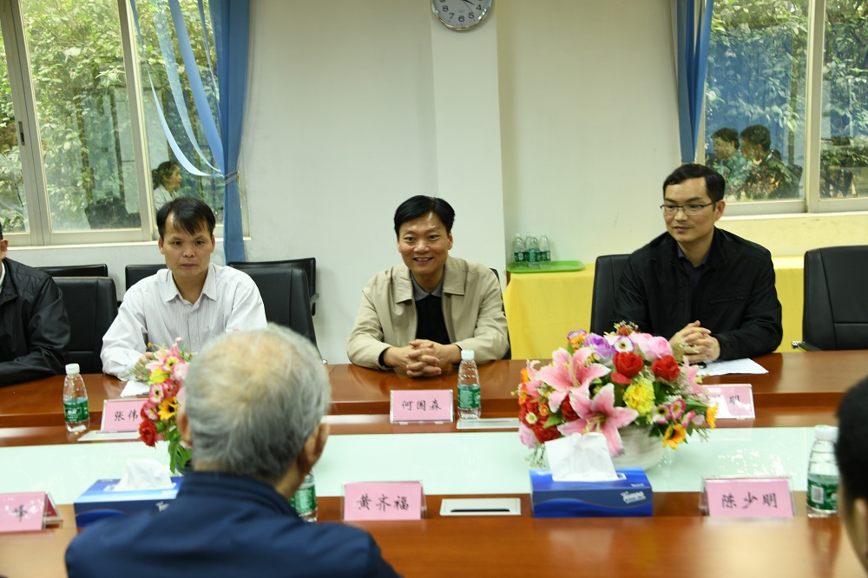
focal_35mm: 40
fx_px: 964
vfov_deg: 33.4
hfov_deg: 48.5
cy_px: 289
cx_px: 434
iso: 250
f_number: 5.6
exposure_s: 1/6
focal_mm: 40
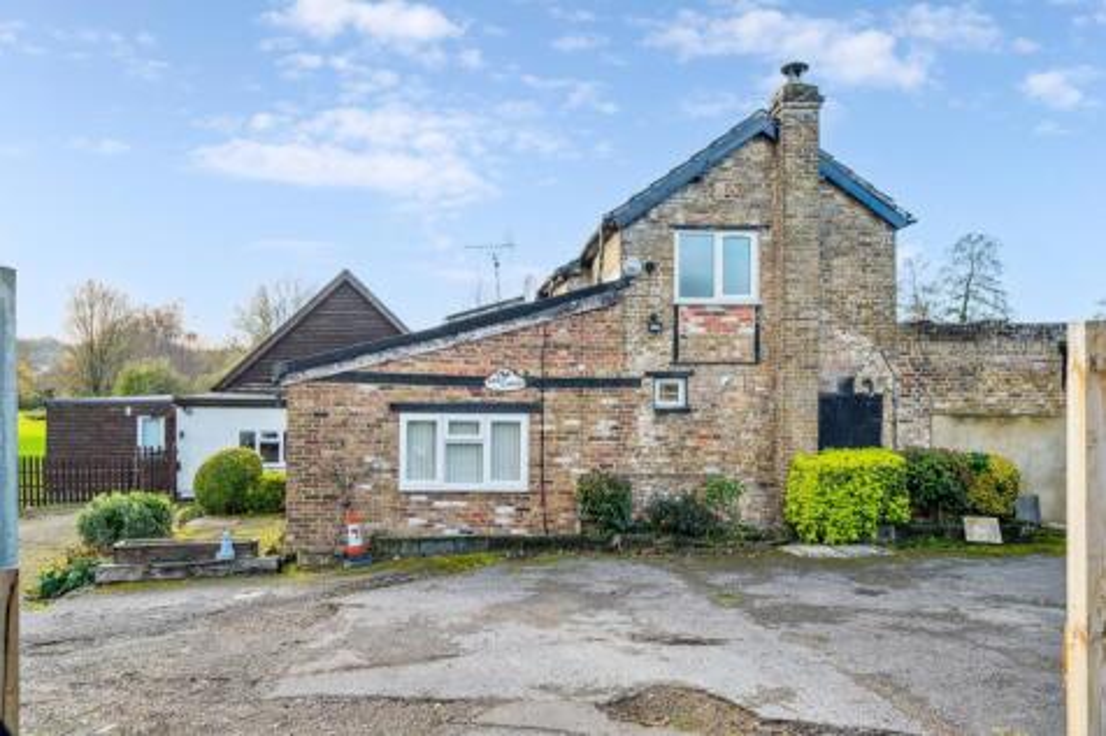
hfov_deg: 63.7
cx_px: 553
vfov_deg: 44.9
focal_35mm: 29
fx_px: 891
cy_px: 368
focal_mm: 29
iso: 640
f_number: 7.1
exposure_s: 1/250
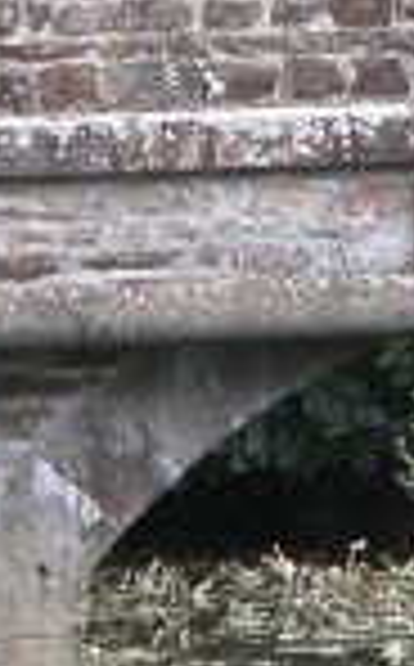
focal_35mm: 611
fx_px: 11073
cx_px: 608
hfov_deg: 2.1
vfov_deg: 3.4
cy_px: 63
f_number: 3.8
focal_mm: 31.9
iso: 100
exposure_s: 1/106
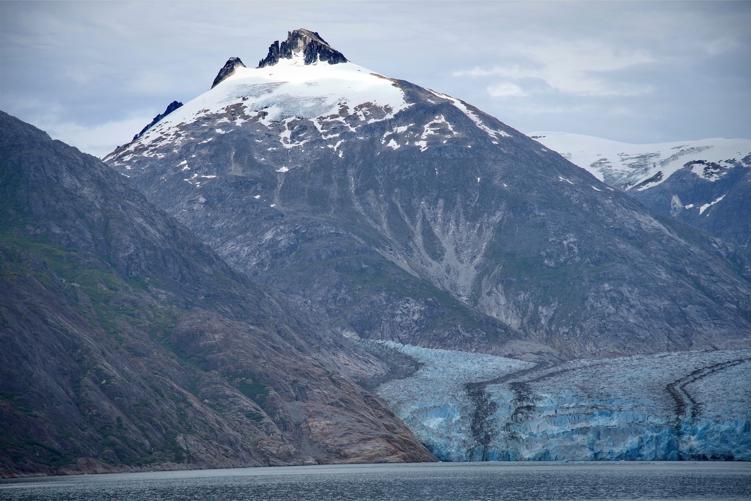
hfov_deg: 17.1
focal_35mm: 120
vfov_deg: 11.4
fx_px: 2504
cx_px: 376
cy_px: 250
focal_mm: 120
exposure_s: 1/250
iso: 100
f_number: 5.6
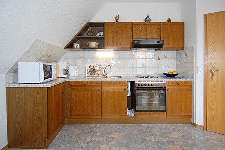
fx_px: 112
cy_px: 75
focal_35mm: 18
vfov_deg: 67.4
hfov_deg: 90.0
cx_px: 112
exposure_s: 1/80
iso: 400
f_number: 4.5
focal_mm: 12
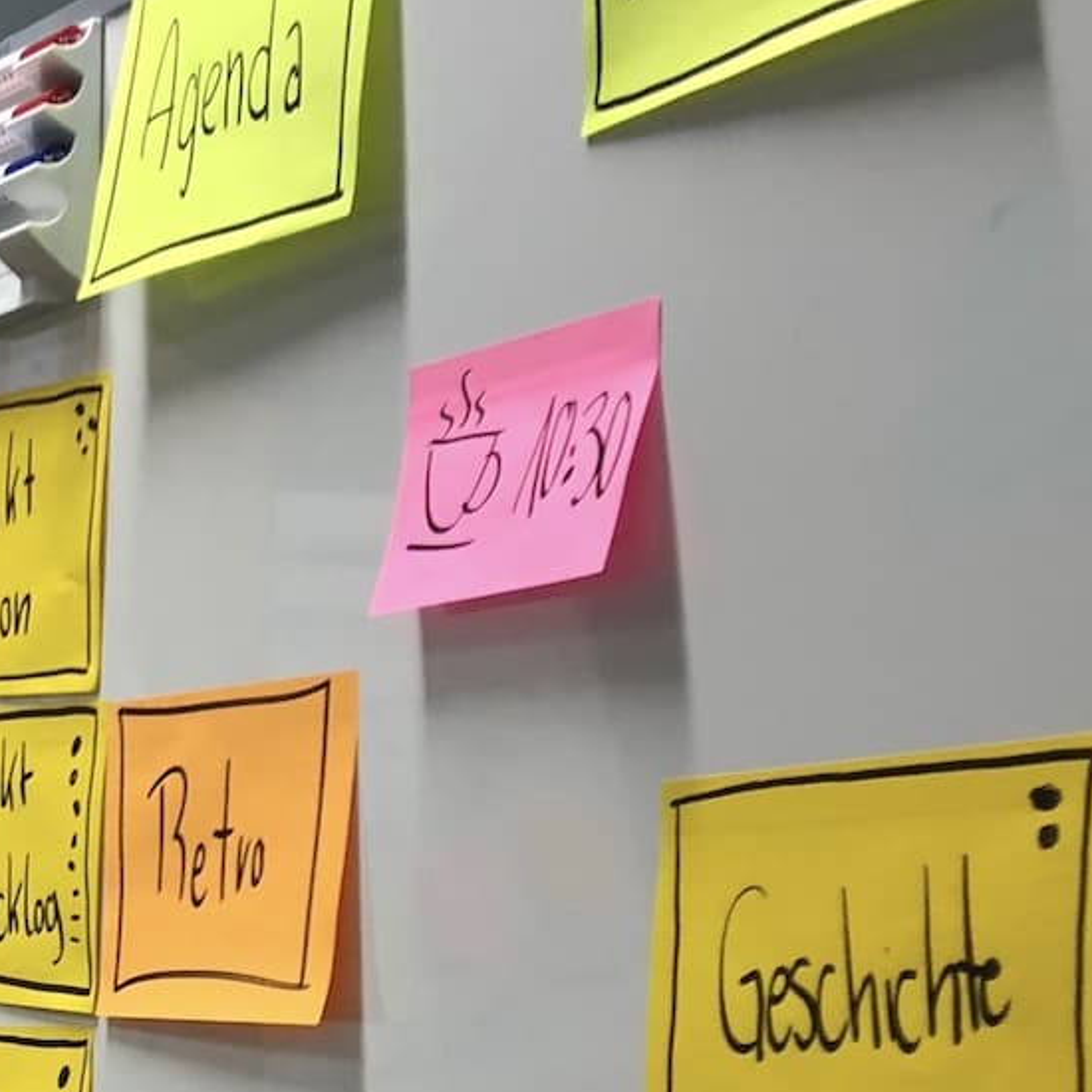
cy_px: 1229
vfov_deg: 18.5
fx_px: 3212
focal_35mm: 90
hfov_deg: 16.7
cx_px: -737
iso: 25
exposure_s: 1/33
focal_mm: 3.99
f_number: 1.8
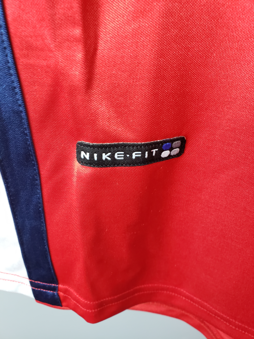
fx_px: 254
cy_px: 170
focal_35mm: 26
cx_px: 127
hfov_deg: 53.1
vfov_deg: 67.3
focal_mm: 4.3
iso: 320
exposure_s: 1/50
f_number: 2.4
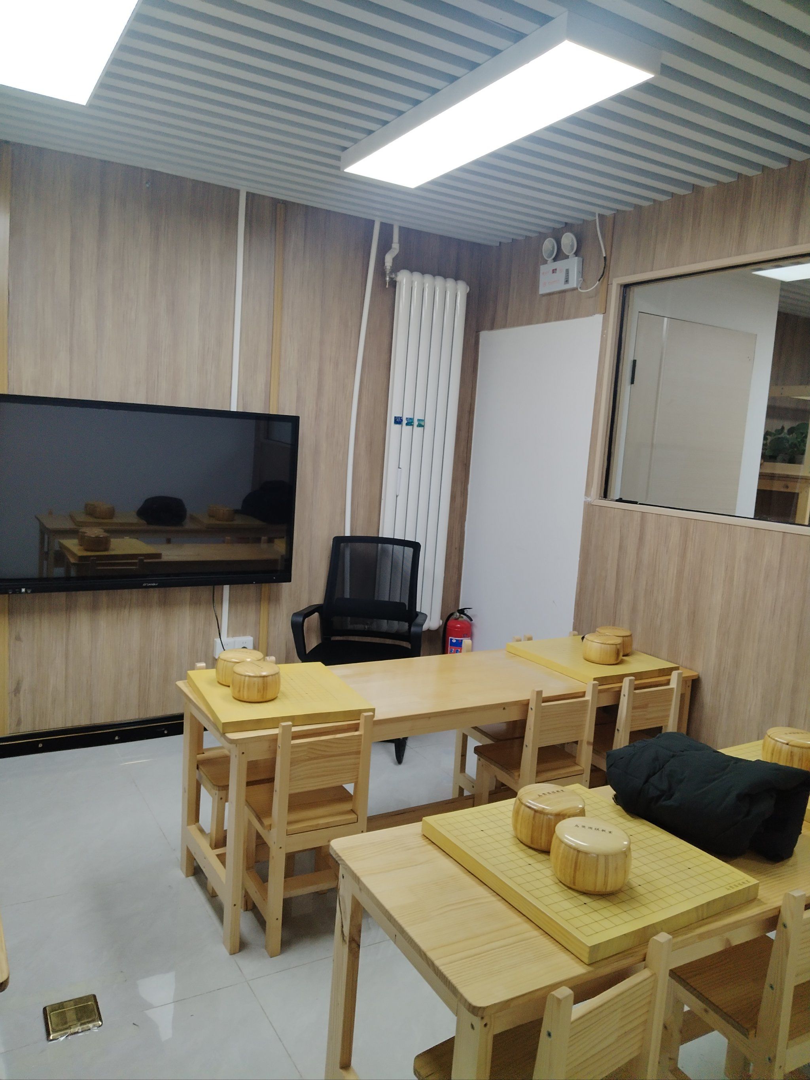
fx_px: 811
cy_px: 540
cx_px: 405
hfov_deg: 53.1
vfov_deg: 67.3
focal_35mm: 26
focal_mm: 4.25
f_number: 1.8
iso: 176
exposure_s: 1/100
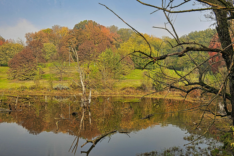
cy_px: 78
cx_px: 117
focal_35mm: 35
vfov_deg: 37.9
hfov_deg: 54.4
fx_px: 227
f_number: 13
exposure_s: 1/100
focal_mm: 35
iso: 160
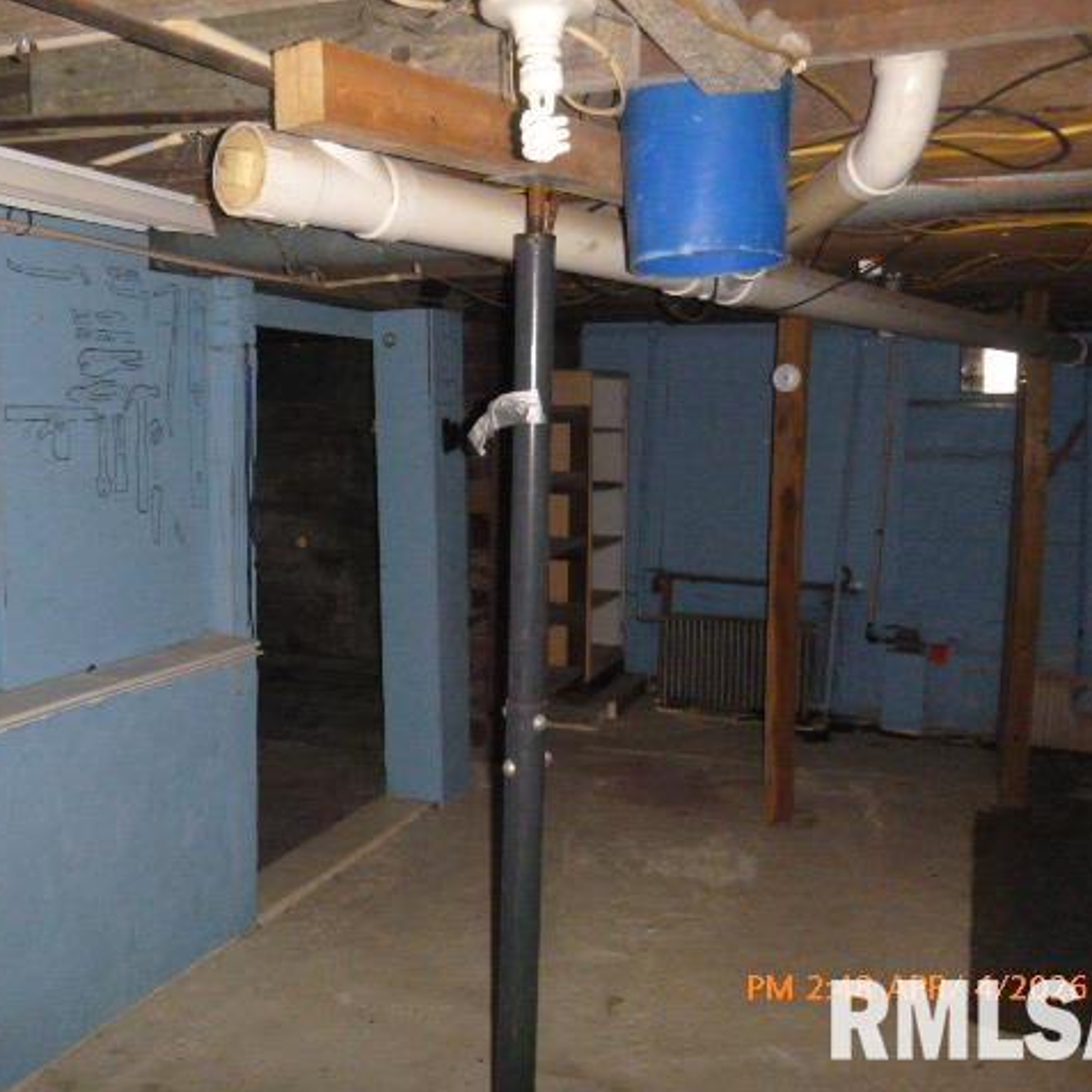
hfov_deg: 50.8
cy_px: 547
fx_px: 1142
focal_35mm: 32
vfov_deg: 51.1
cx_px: 446
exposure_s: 1/60
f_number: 4
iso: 800
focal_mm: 4.8
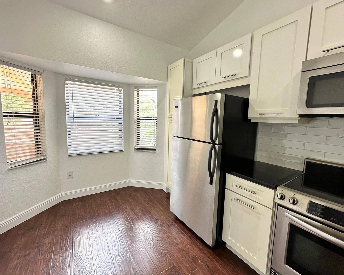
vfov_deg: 84.0
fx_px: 153
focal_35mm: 15
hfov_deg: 96.8
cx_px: 171
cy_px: 136
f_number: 2.2
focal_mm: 2.22
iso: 100
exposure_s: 1/120
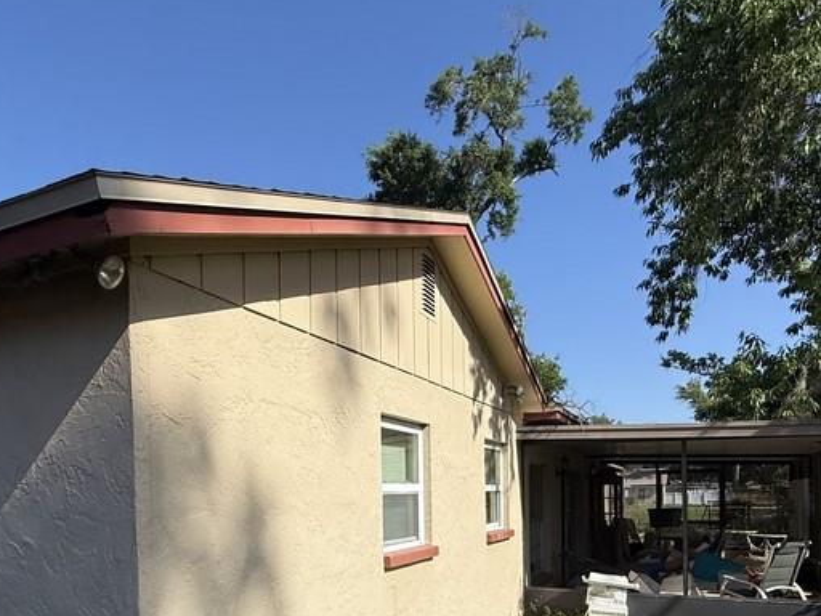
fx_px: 664
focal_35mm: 28
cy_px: 518
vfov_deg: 46.3
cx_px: 361
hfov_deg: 63.2
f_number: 2.2
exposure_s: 1/3460
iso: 50
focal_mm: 2.22
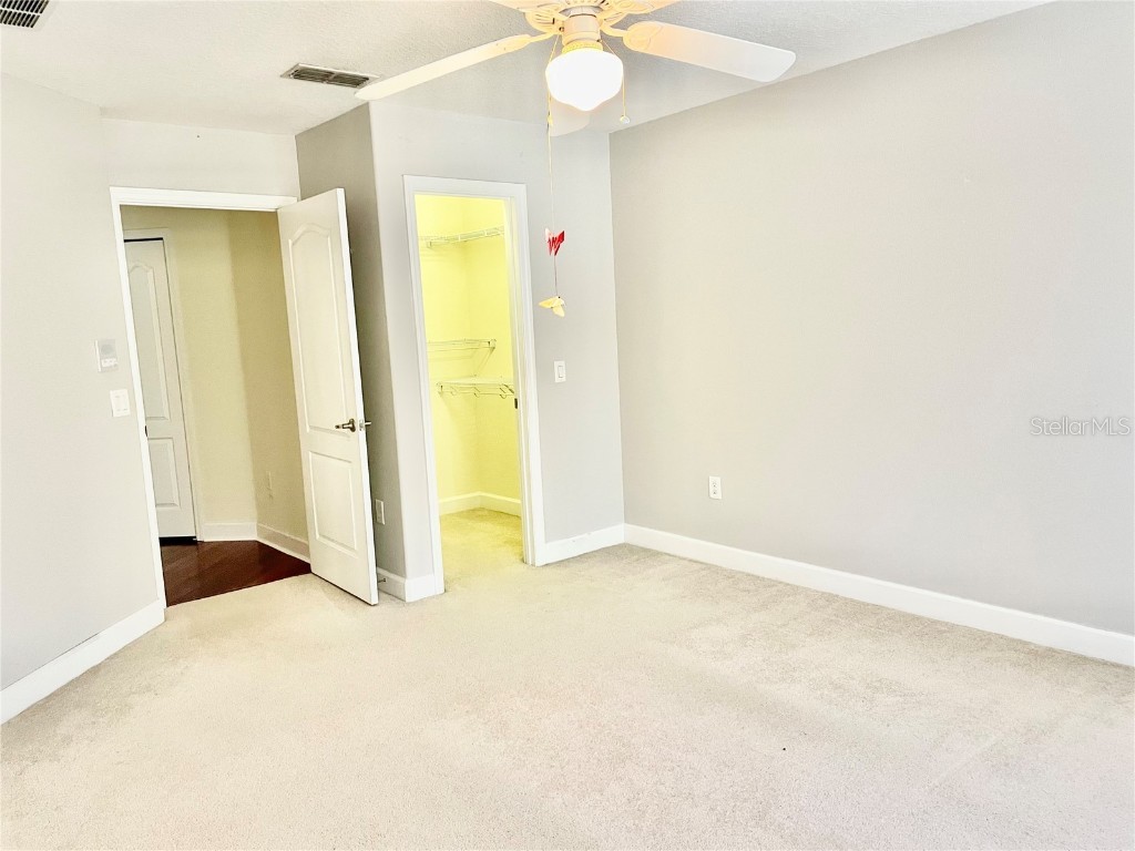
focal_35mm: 26
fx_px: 852
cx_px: 568
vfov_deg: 53.1
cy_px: 426
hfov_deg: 67.3
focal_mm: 4.2
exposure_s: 1/60
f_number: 1.6
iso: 200
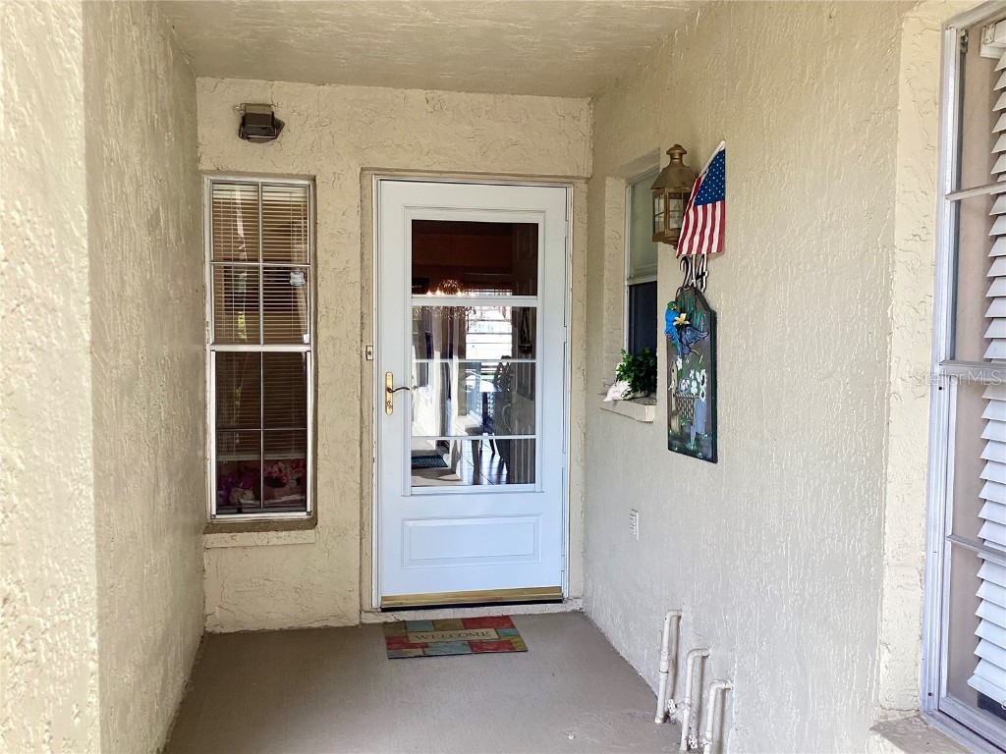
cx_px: 503
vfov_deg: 45.4
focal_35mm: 31
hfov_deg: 58.4
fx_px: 901
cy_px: 377
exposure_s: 1/120
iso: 32
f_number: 2.4
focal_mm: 3.3
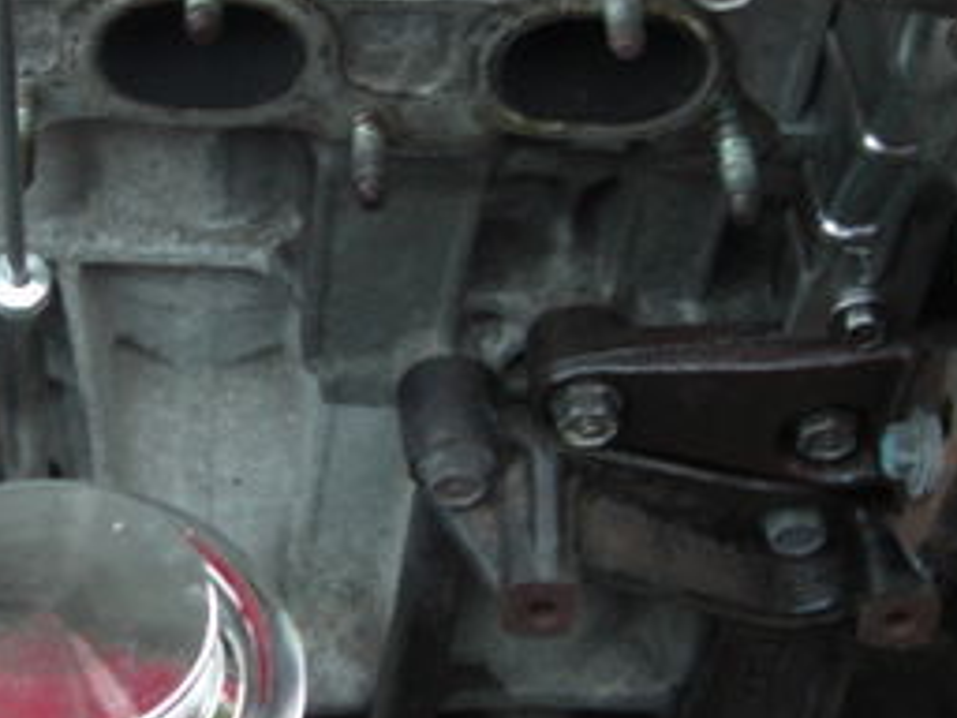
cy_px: 254
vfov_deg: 15.5
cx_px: 79
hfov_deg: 20.2
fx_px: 2626
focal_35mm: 95
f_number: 2.8
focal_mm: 7.9
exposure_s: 1/40
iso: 200
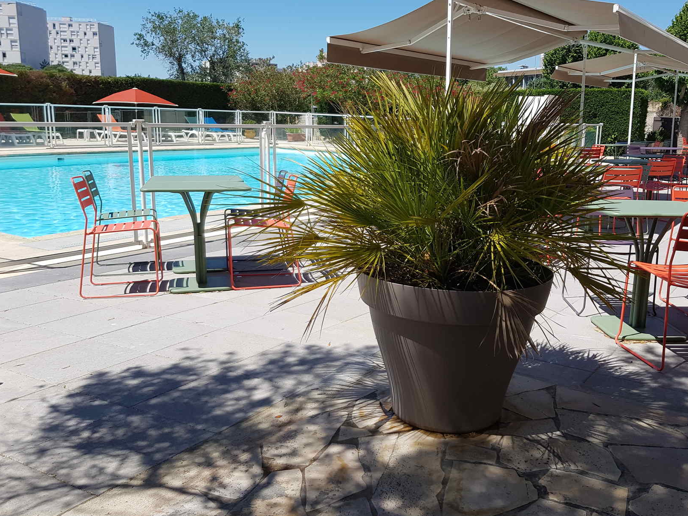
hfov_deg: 55.0
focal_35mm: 33
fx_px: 656
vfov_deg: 42.9
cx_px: 408
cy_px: 269
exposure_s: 1/2232
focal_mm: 4.2
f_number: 1.7
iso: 40
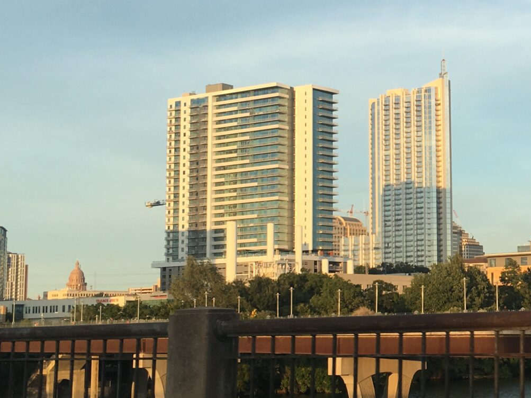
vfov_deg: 19.9
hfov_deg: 24.9
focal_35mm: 74
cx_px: 546
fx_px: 1135
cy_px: 165
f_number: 2.2
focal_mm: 4.15
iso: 25
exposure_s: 1/534
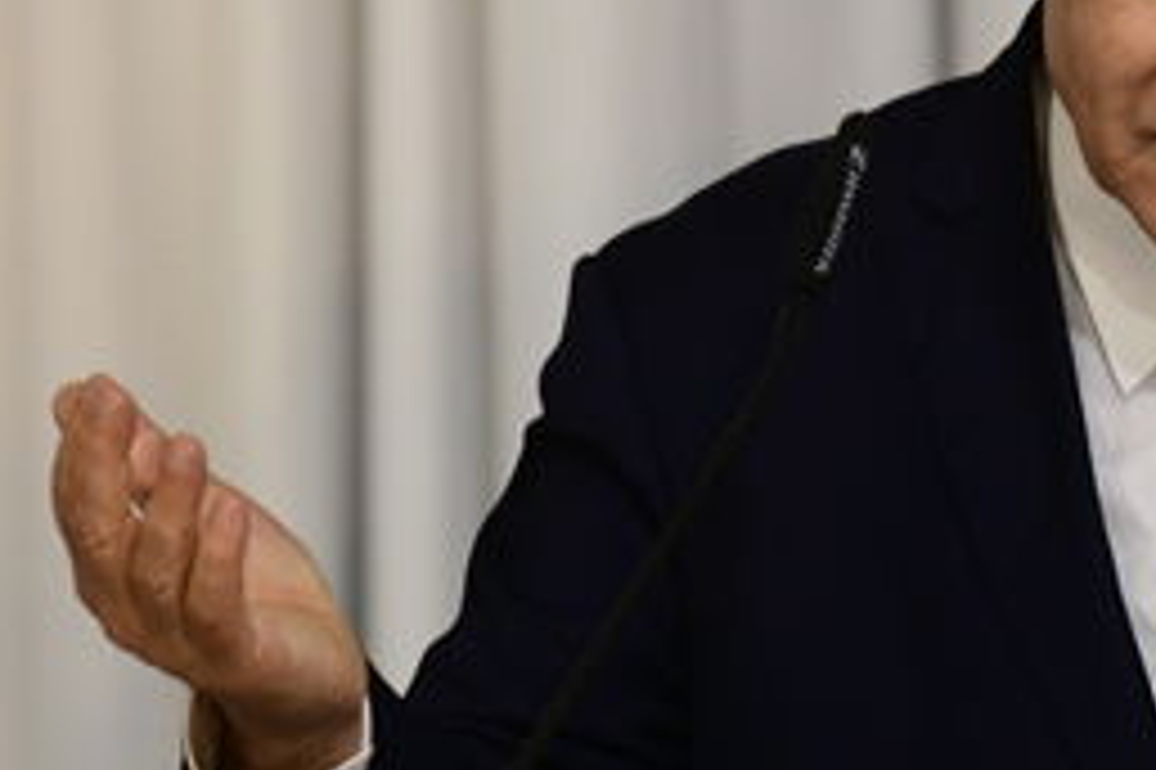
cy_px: 349
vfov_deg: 2.0
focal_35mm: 677
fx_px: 21725
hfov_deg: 3.0
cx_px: 1385
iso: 1250
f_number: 3.2
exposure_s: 1/250
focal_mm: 160
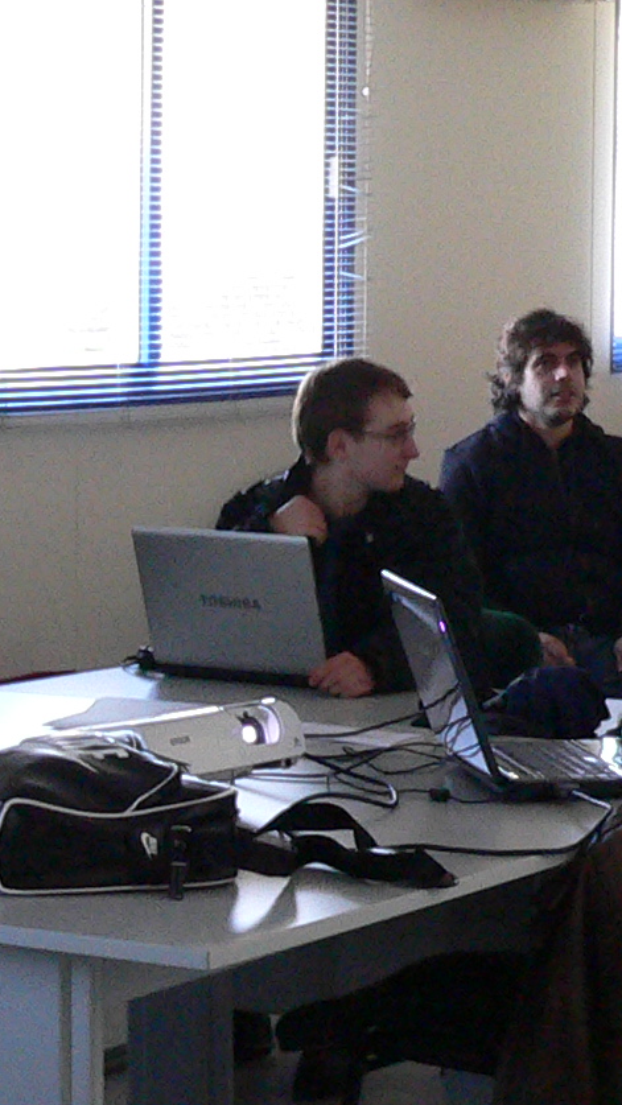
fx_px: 3517
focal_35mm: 120
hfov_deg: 10.1
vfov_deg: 17.8
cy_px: 449
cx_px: 359
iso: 200
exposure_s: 1/13
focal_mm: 6
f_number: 2.8
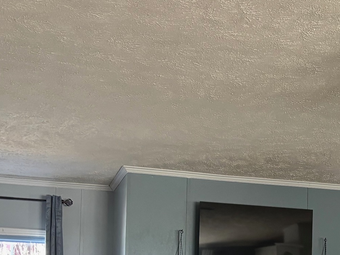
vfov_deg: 17.9
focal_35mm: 80
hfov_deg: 23.9
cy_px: 271
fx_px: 786
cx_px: 293
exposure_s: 1/60
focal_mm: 5.96
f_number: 1.6
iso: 250
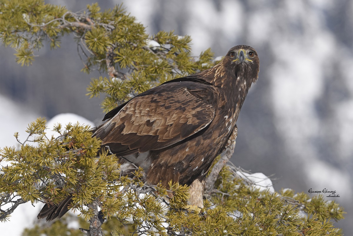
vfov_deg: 2.7
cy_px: 118
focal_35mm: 500
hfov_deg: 4.1
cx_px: 176
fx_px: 4902
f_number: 10
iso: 160
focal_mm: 500
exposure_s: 1/640
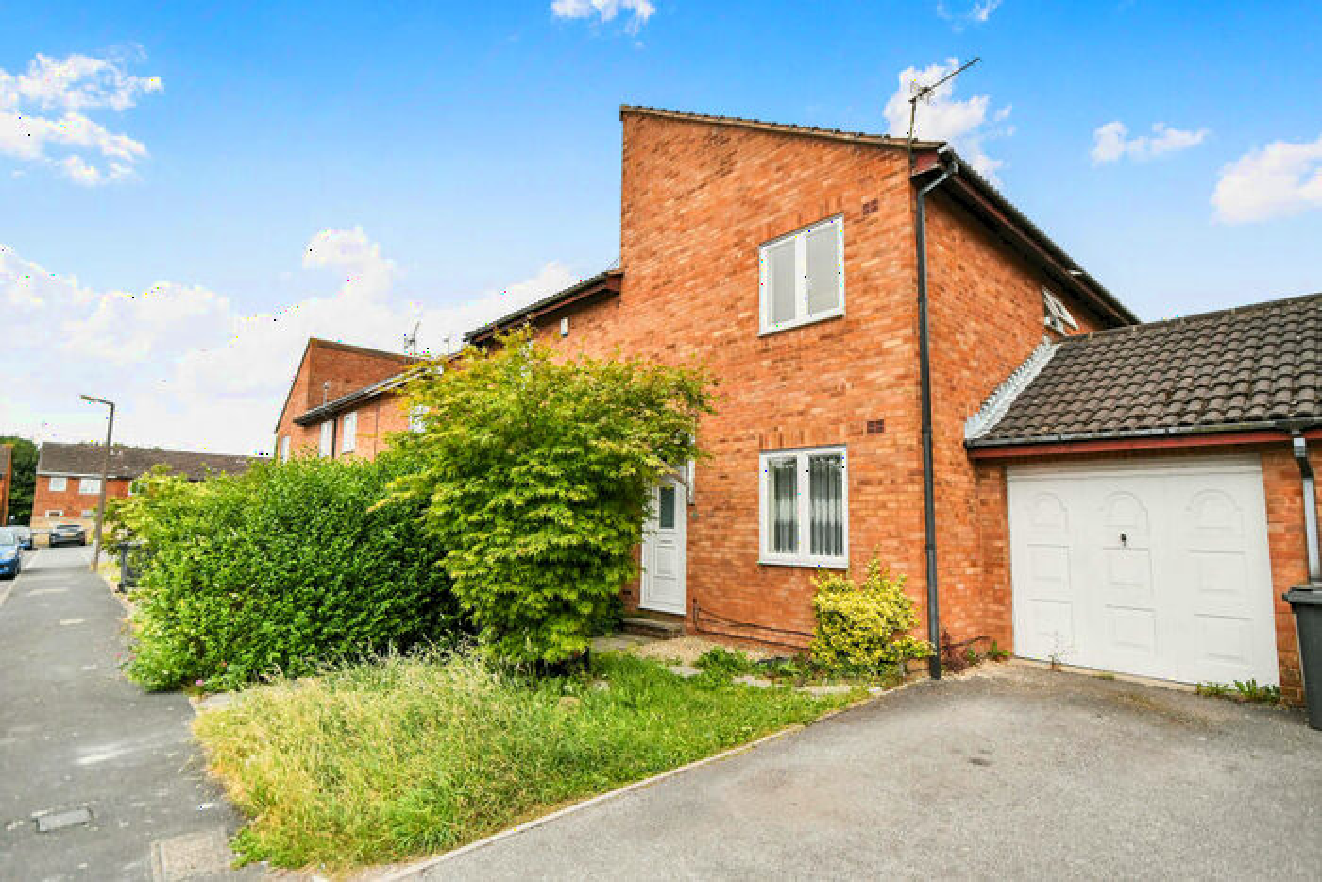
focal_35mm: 18
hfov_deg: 90.0
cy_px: 441
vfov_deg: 67.4
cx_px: 661
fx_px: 661
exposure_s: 1/2500
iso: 2000
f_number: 6.3
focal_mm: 12
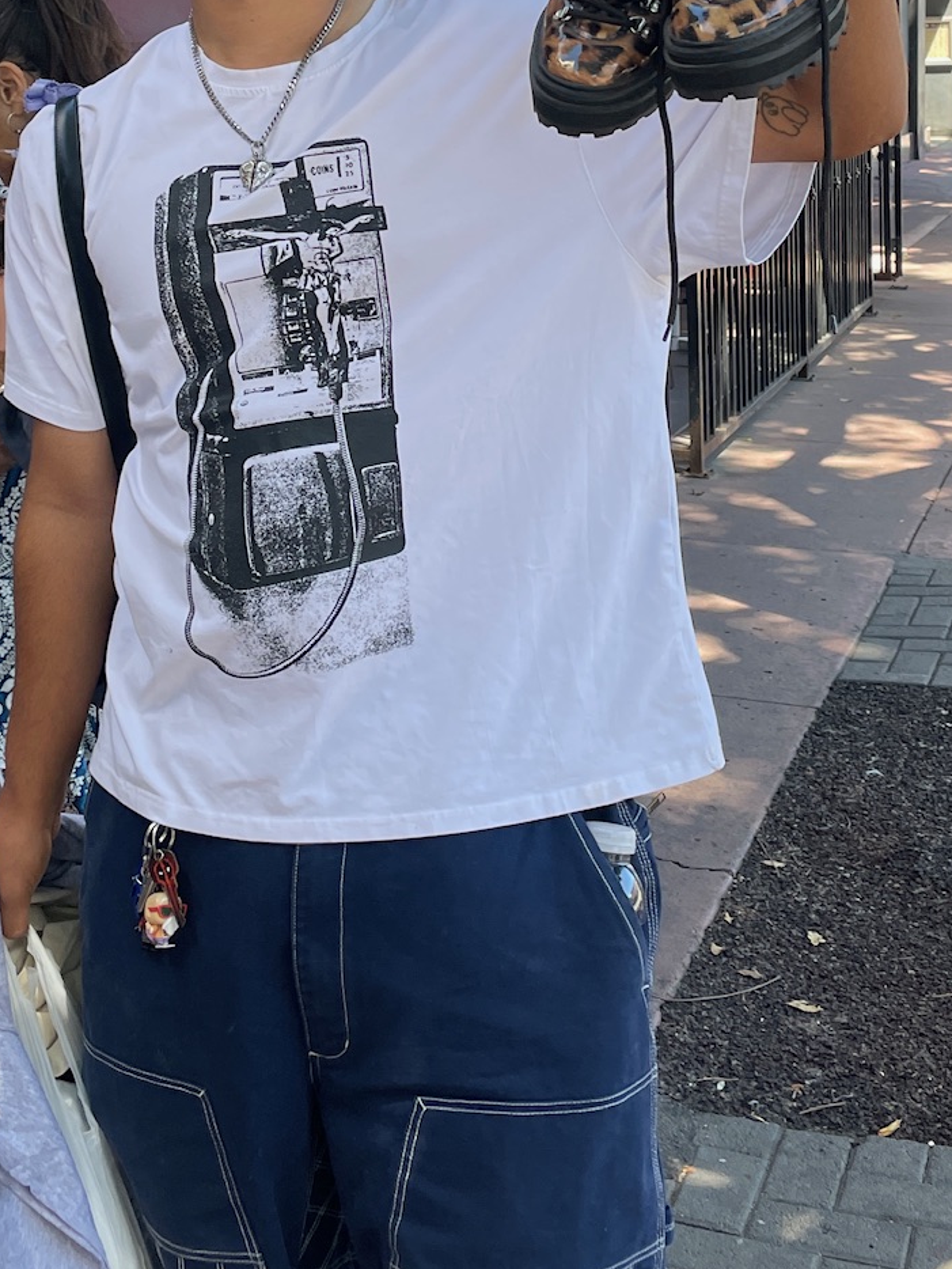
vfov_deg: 32.6
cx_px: 421
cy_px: 209
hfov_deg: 25.7
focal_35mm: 57
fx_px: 2089
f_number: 1.6
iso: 32
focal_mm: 4.2
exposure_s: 1/241
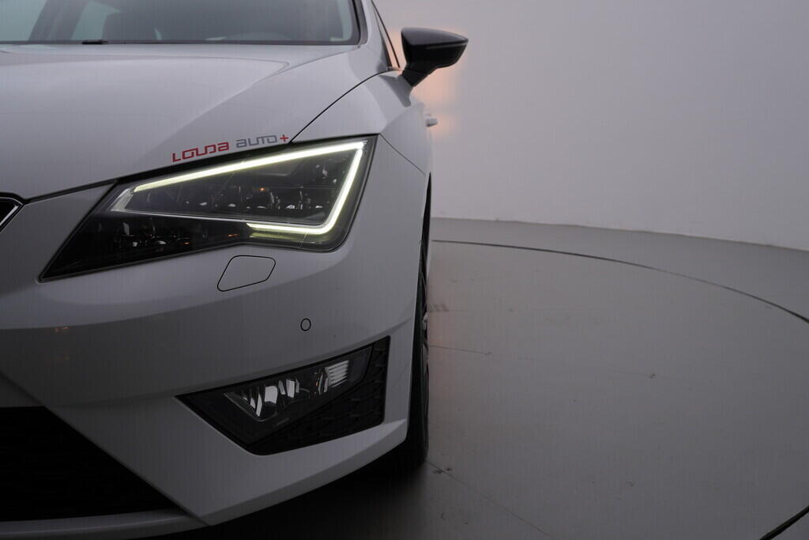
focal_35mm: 36
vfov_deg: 36.9
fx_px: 809
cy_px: 270
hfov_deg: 53.1
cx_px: 404
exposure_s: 1/160
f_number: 5.6
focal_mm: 24
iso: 125
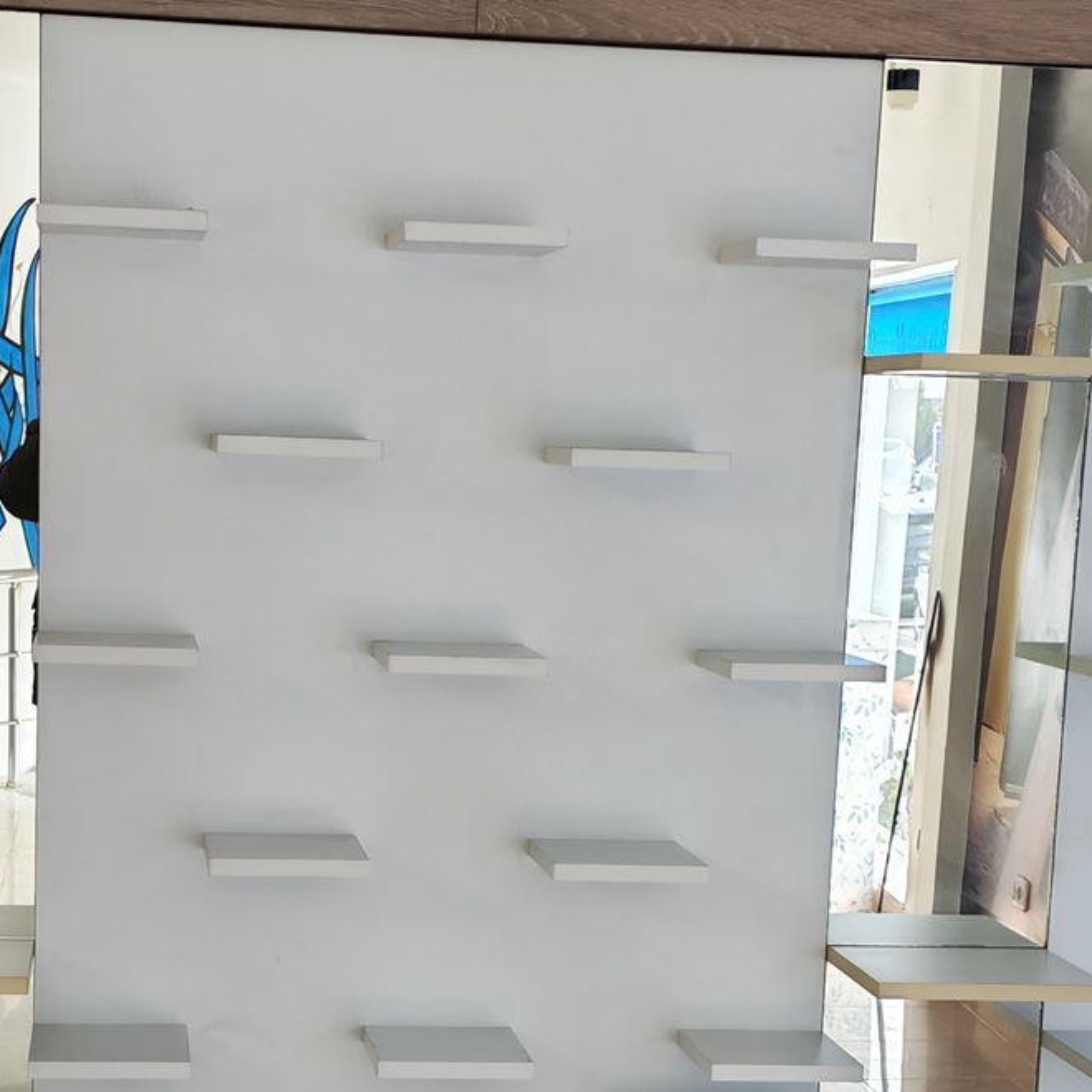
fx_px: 2641
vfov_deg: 23.1
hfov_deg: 23.3
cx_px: 409
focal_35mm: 74
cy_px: 834
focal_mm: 6.12
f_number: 1.9
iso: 250
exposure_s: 1/100
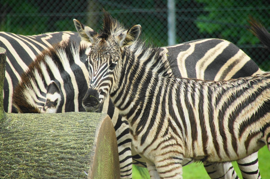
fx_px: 2809
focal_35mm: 375
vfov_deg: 3.7
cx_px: 135
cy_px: 90
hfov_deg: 5.5
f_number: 6.3
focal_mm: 250
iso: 1000
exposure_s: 1/400
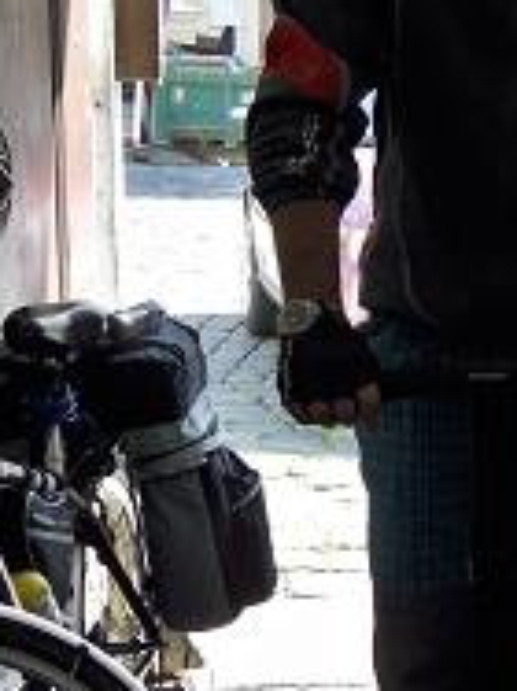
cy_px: 388
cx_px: 561
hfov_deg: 12.2
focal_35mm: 119
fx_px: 2372
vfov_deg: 16.6
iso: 80
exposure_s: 1/125
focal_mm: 7.9
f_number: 3.1
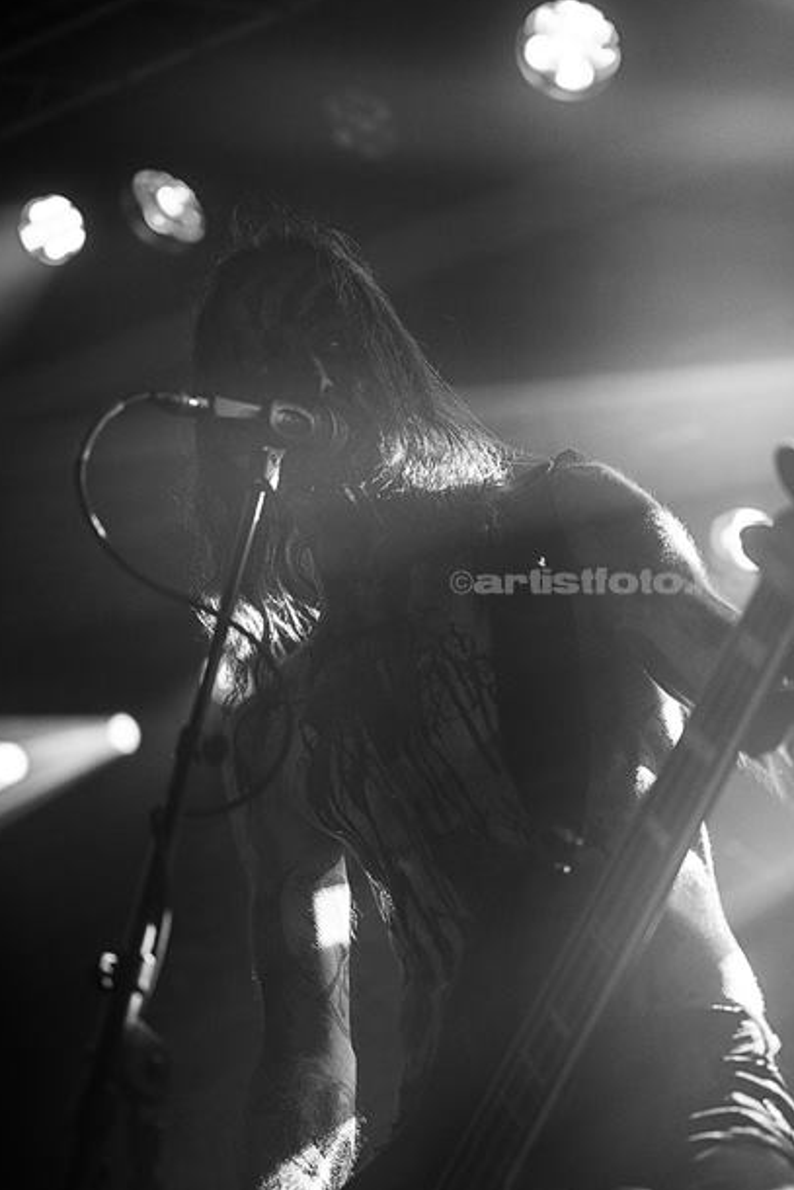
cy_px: 657
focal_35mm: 59
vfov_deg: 33.9
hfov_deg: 23.0
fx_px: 1951
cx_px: 423
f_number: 1.8
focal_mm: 50
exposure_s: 1/400
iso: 1250
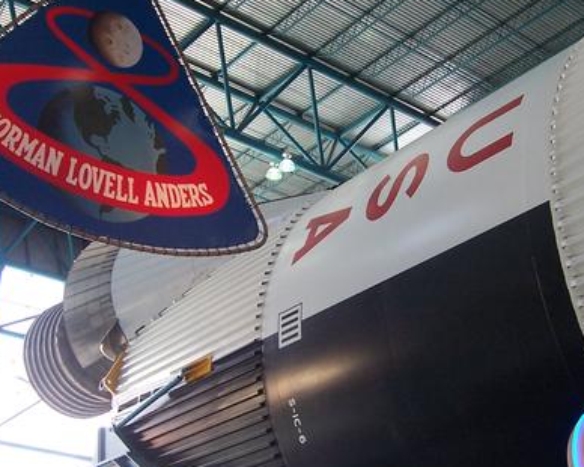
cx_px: 303
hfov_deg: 32.5
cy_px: 271
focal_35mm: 58
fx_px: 1002
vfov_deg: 26.2
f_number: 3
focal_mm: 6
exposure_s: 1/60
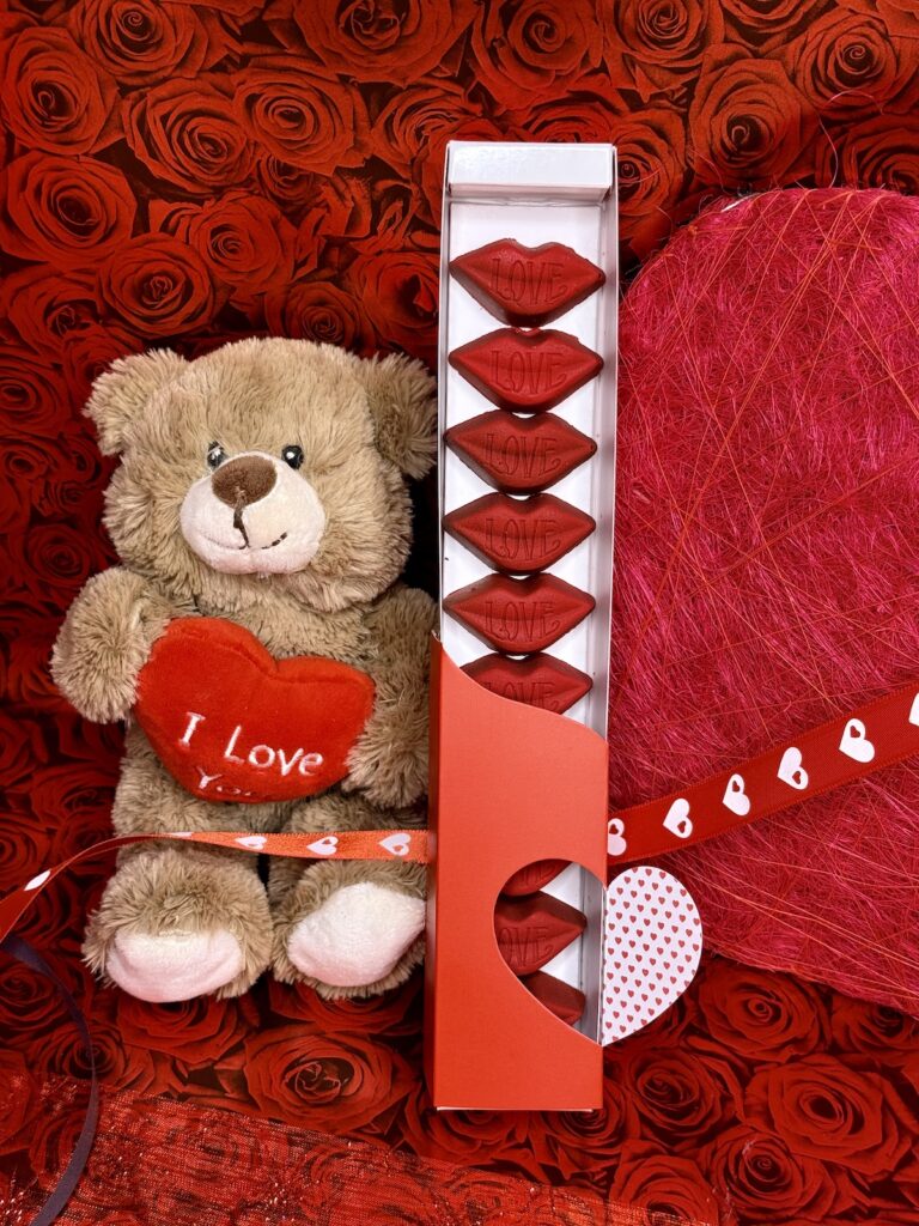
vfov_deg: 39.7
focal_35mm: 48
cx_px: 460
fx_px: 1699
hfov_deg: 30.3
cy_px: 613
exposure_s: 1/100
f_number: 1.78
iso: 50
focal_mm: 6.76
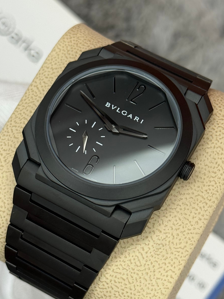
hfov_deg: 18.0
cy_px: 187
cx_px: 115
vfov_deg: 23.8
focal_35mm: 82
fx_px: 707
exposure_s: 1/819
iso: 100
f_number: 1.78
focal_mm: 6.76
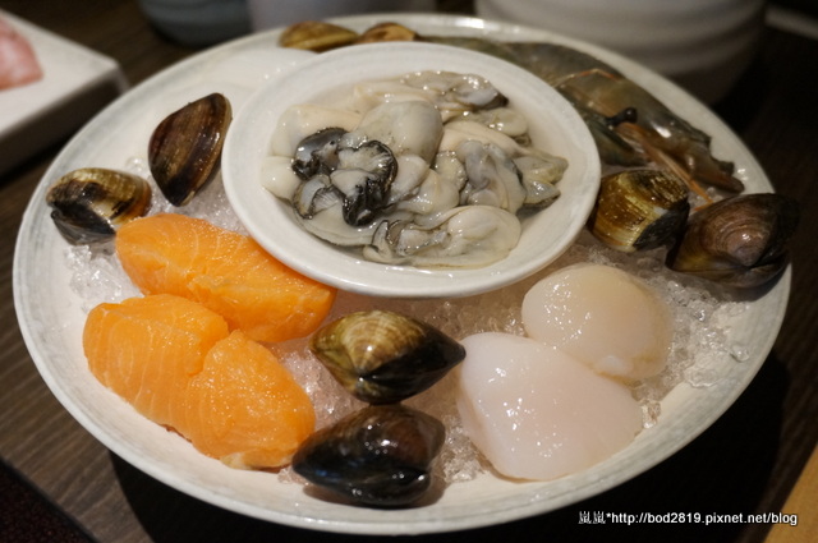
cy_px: 272
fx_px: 851
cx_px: 409
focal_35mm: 38
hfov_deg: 51.3
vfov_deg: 35.4
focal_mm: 25
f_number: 4.5
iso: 1600
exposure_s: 1/60
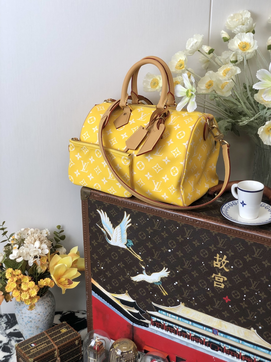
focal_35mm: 52
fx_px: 543
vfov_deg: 36.8
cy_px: 181
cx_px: 136
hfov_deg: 28.0
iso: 20
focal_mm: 6
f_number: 2.4
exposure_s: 1/50
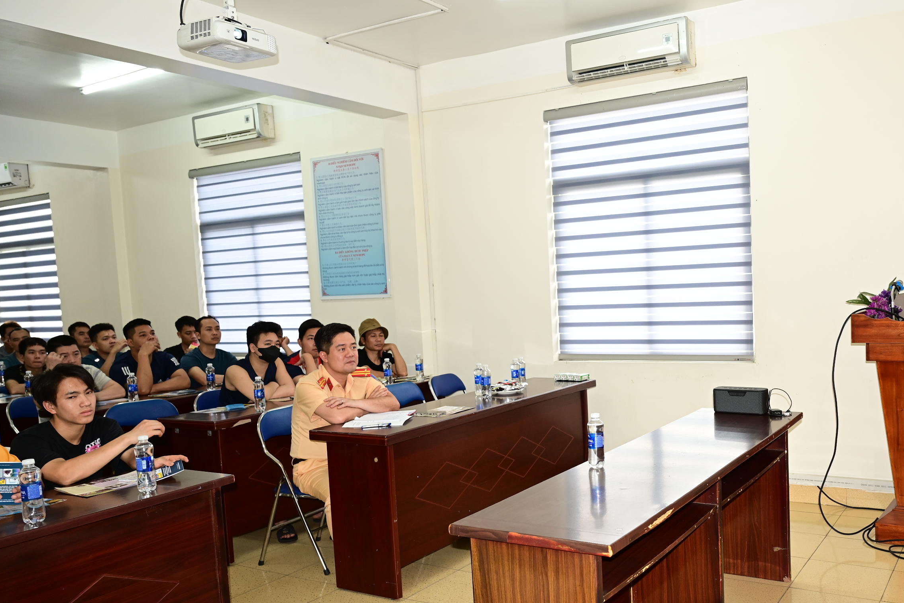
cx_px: 574
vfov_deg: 41.0
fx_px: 803
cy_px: 348
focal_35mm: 32
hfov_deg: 57.9
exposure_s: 1/100
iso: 1000
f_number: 4
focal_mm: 24
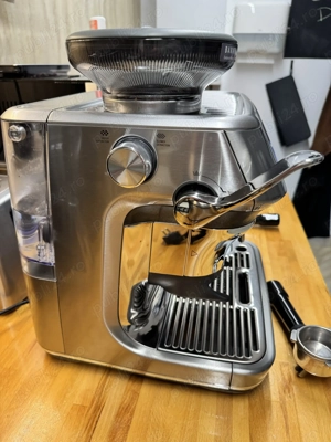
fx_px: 306
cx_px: 166
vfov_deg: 71.6
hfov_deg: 56.8
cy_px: 221
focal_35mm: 24
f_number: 1.78
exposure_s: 1/50
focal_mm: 6.76
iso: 125
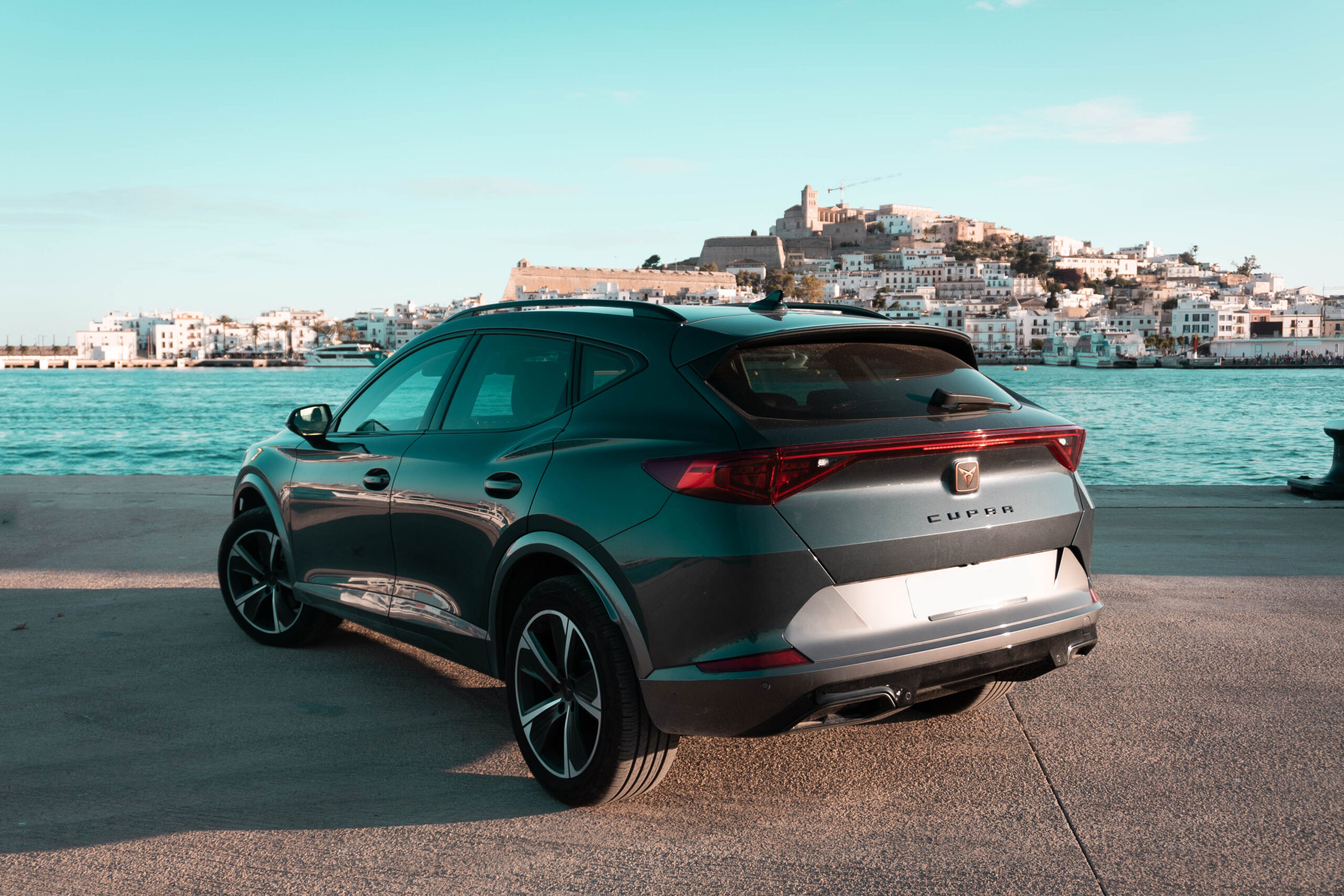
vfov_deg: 40.0
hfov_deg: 57.2
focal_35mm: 33
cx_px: 672
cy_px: 448
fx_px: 1232
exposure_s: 1/500
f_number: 4
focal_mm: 22
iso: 100
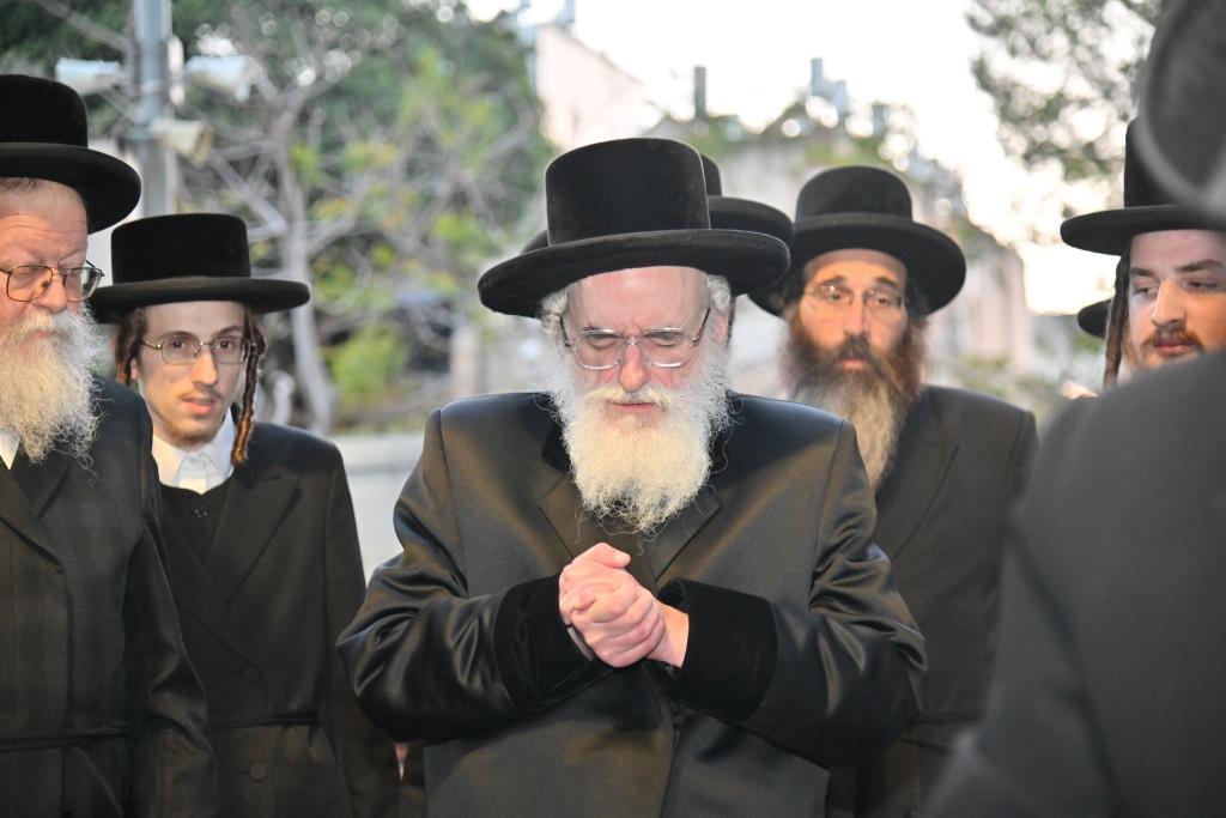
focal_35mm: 85
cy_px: 409
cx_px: 613
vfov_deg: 16.1
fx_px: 2895
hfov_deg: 23.9
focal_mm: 85
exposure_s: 1/200
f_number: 4
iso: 1600
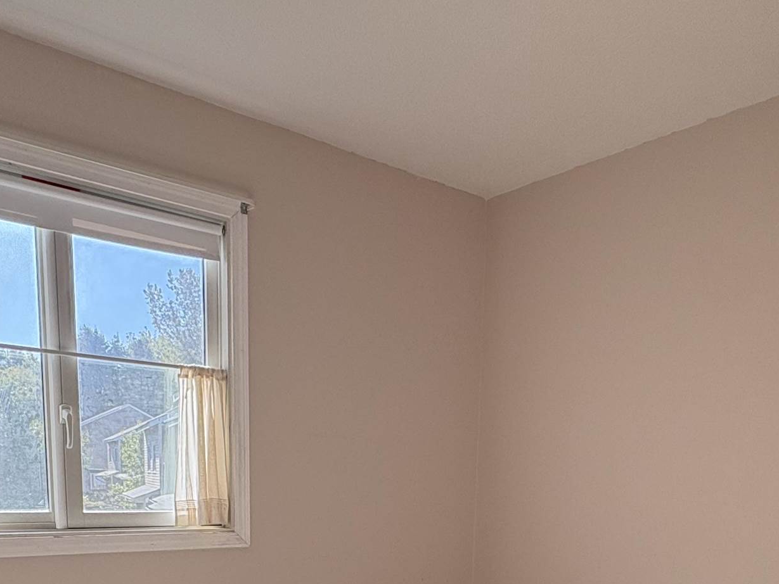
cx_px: 428
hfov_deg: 52.5
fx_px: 788
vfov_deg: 36.5
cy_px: 587
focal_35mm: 35
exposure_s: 1/189
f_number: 2.2
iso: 64
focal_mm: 2.22
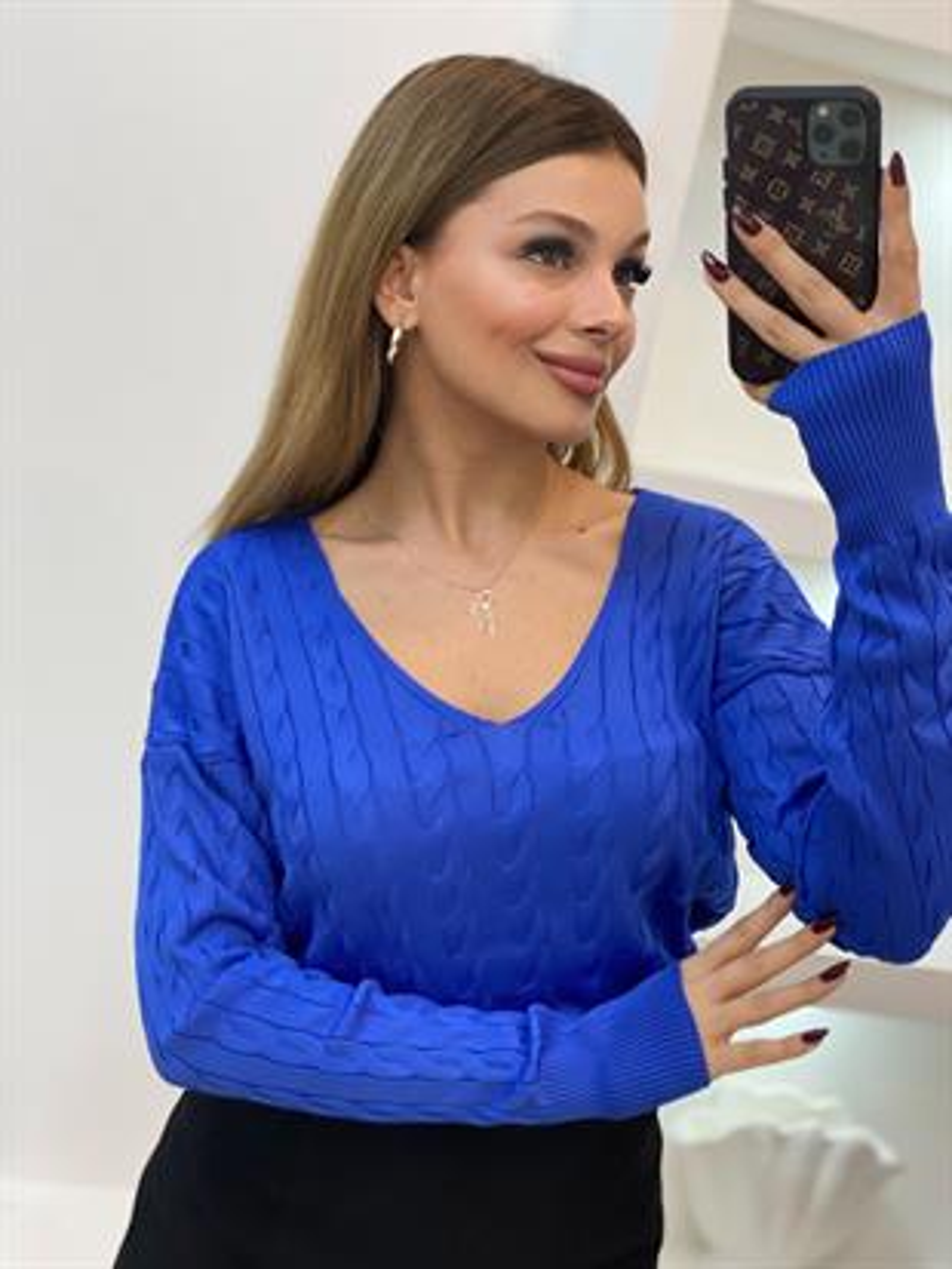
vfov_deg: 36.8
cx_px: 476
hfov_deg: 28.0
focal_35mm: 52
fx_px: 1906
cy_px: 634
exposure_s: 1/100
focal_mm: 6
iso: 100
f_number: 2
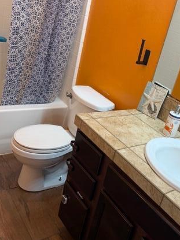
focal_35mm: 37
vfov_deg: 50.1
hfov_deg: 38.3
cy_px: 107
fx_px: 257
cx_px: 118
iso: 160
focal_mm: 6.76
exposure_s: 1/60
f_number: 1.78
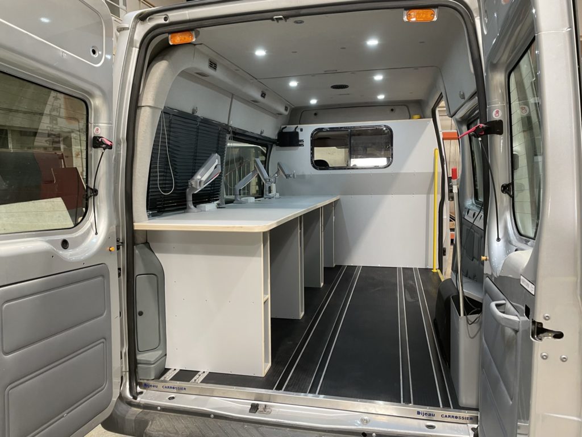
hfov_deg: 67.3
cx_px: 291
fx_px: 437
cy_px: 218
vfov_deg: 53.1
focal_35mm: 26
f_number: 1.6
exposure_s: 1/50
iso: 100
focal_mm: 4.2
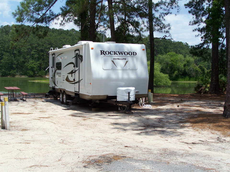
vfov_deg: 26.1
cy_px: 86
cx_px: 115
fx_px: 372
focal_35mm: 56
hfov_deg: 34.3
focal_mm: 9.3
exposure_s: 1/1000
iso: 80
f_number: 4.5
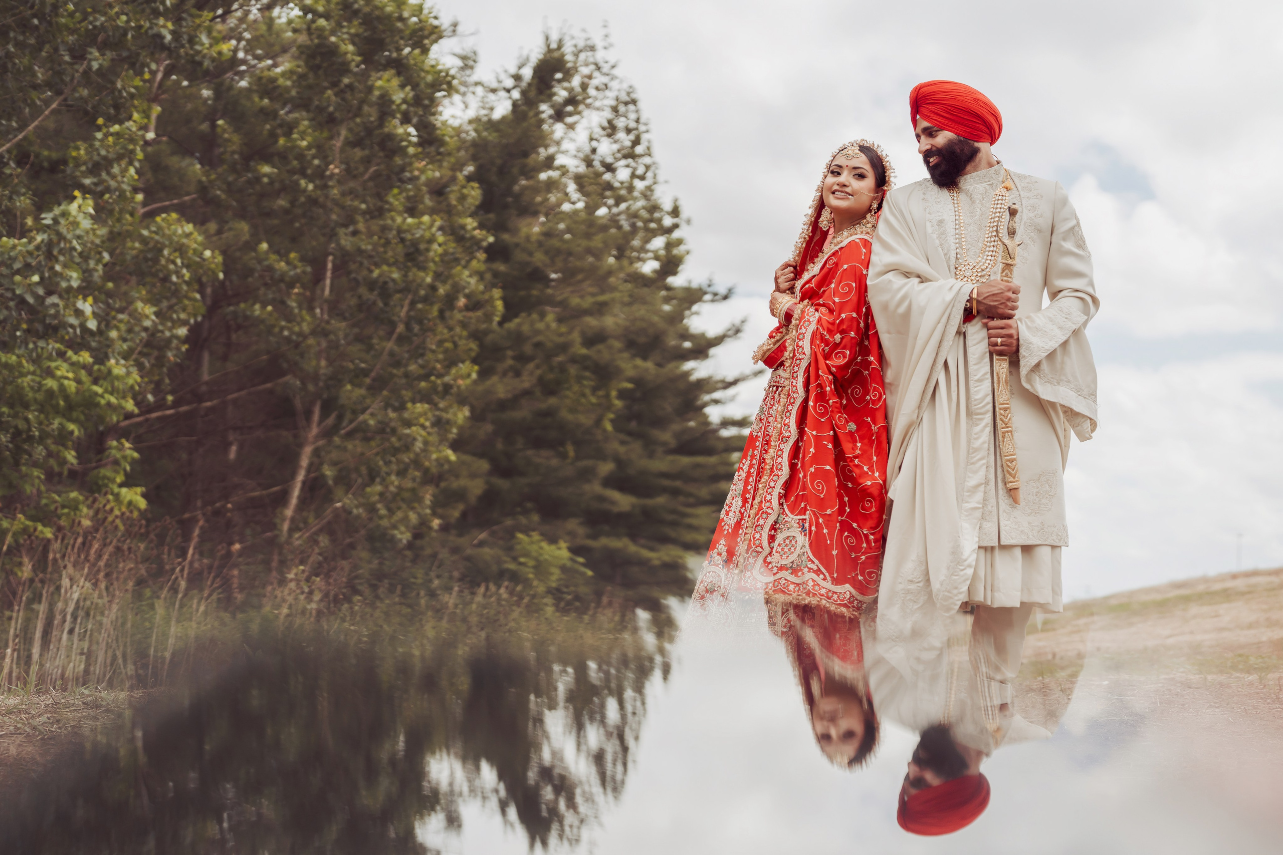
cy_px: 428
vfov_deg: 27.0
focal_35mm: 50
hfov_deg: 39.6
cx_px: 642
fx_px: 1782
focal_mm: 50
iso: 100
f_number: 2
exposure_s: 1/8000
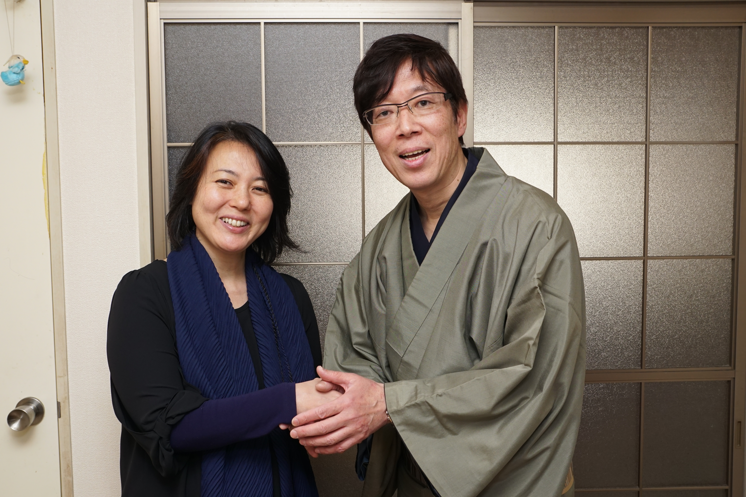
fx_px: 746
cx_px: 373
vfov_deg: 36.9
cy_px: 248
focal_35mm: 36
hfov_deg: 53.1
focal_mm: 24
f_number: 5.6
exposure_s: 1/250
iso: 500
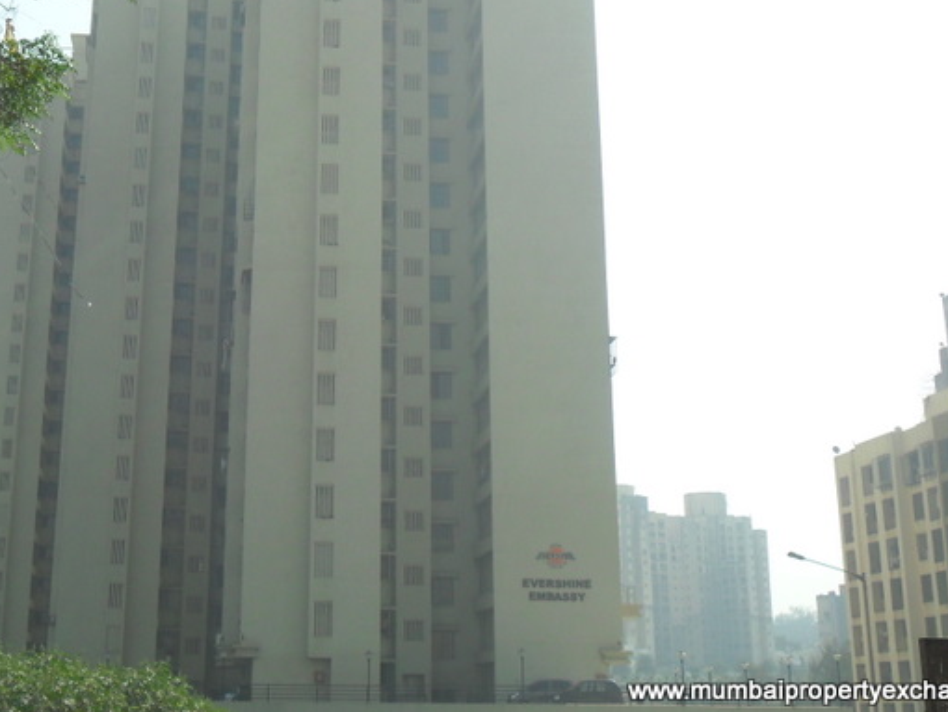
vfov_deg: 25.0
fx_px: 1589
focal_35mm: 58
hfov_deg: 33.0
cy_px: 178
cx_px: 348
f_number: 4
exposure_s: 1/1000
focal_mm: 6.6
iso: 100
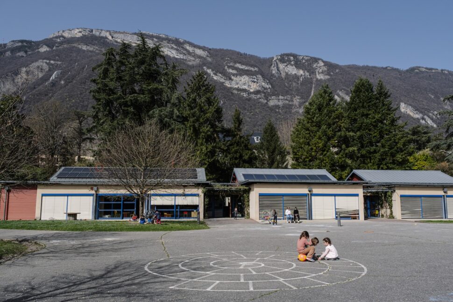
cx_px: 226
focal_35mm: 32
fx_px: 403
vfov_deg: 41.1
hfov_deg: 58.7
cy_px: 151
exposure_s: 1/680
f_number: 7.1
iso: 200
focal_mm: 21
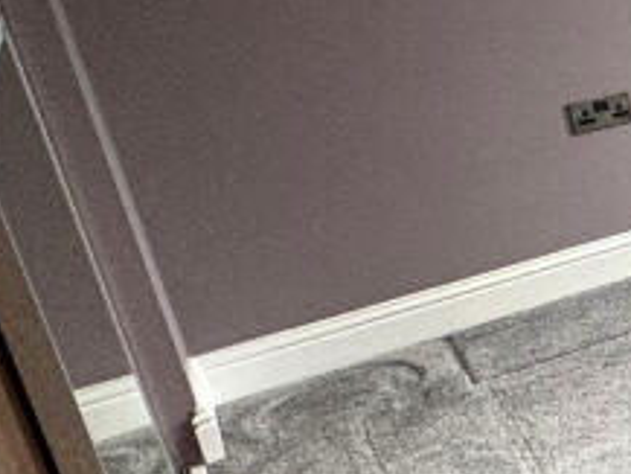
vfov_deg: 21.9
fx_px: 1204
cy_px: 67
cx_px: 1419
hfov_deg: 16.5
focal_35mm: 66
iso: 125
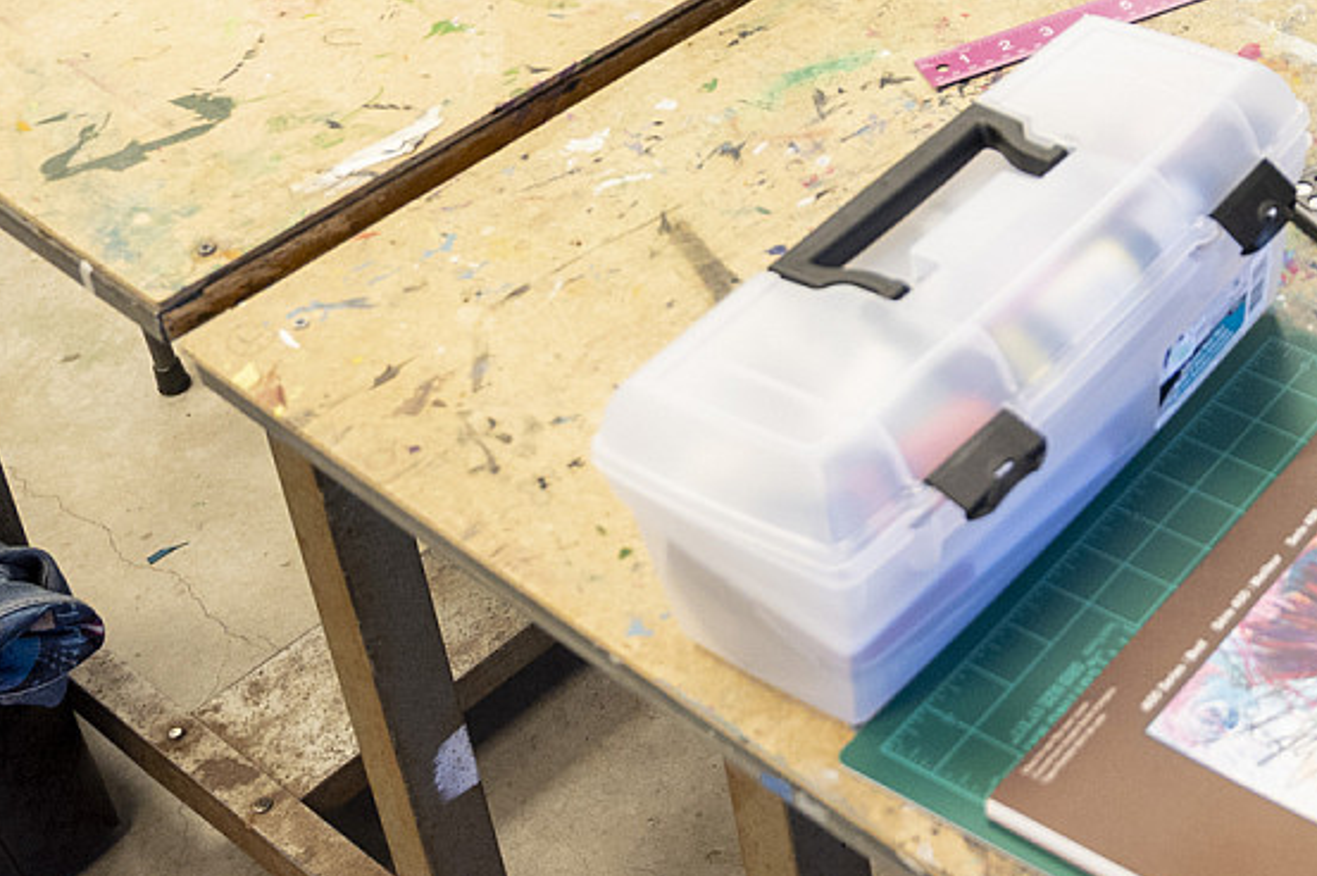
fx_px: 2779
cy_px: -298
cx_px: 1653
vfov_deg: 16.8
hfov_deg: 23.9
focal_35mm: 76
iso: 1250
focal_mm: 28
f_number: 4
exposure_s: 1/125
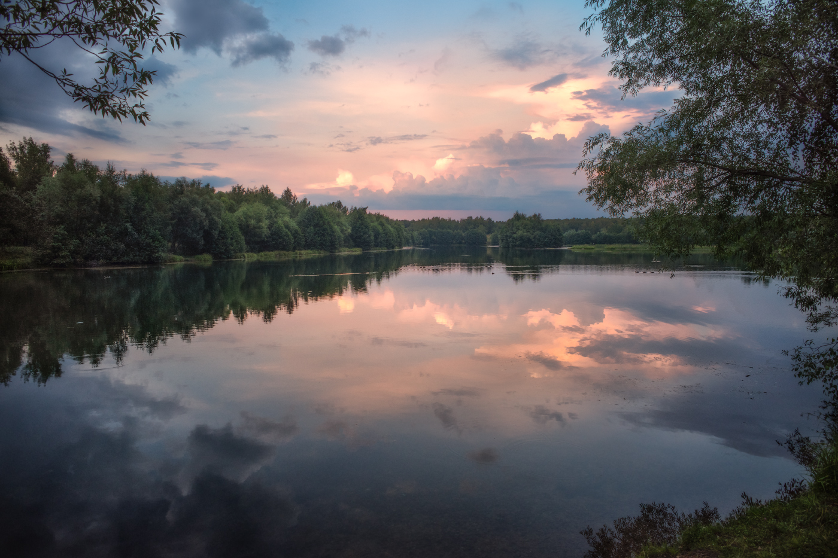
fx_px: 489
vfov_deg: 59.5
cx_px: 419
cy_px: 279
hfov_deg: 81.2
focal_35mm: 21
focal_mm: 13.8
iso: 500
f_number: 2.8
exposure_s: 1/60
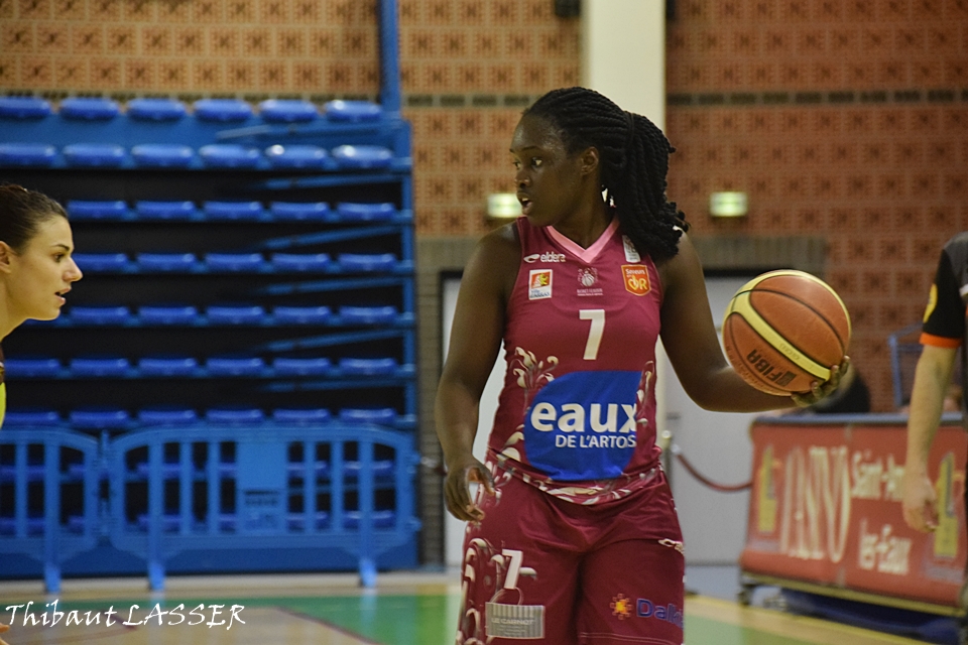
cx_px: 484
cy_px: 322
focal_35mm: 232
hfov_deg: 8.9
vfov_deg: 5.9
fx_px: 6251
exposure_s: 1/200
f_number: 5.6
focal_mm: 155
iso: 3200
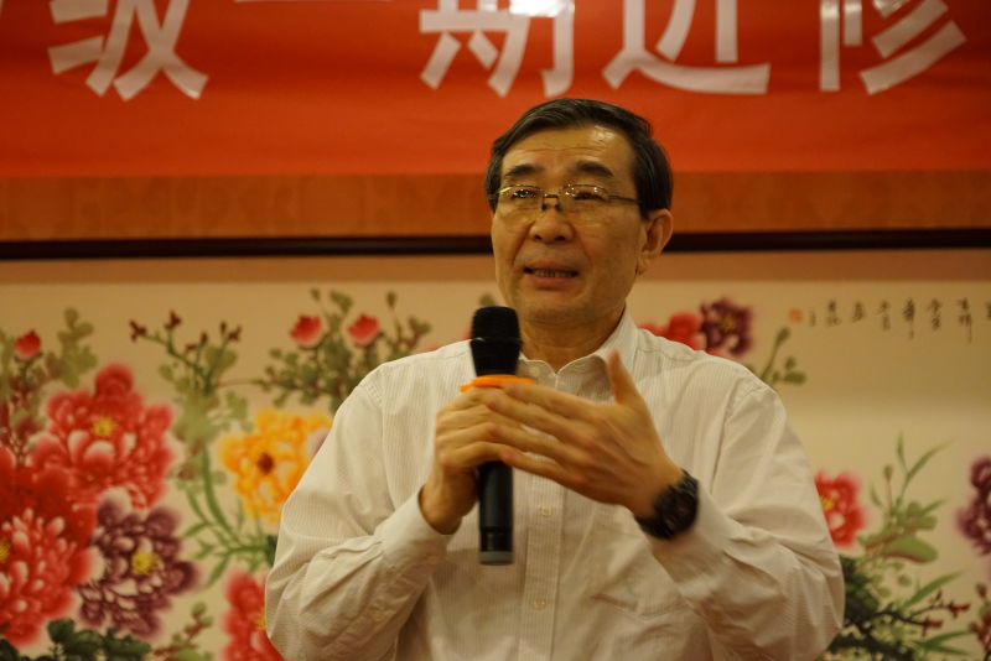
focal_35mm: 132
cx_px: 496
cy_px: 330
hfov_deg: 15.5
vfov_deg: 10.4
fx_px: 3635
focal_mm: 132
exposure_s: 1/50
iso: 6400
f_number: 6.3
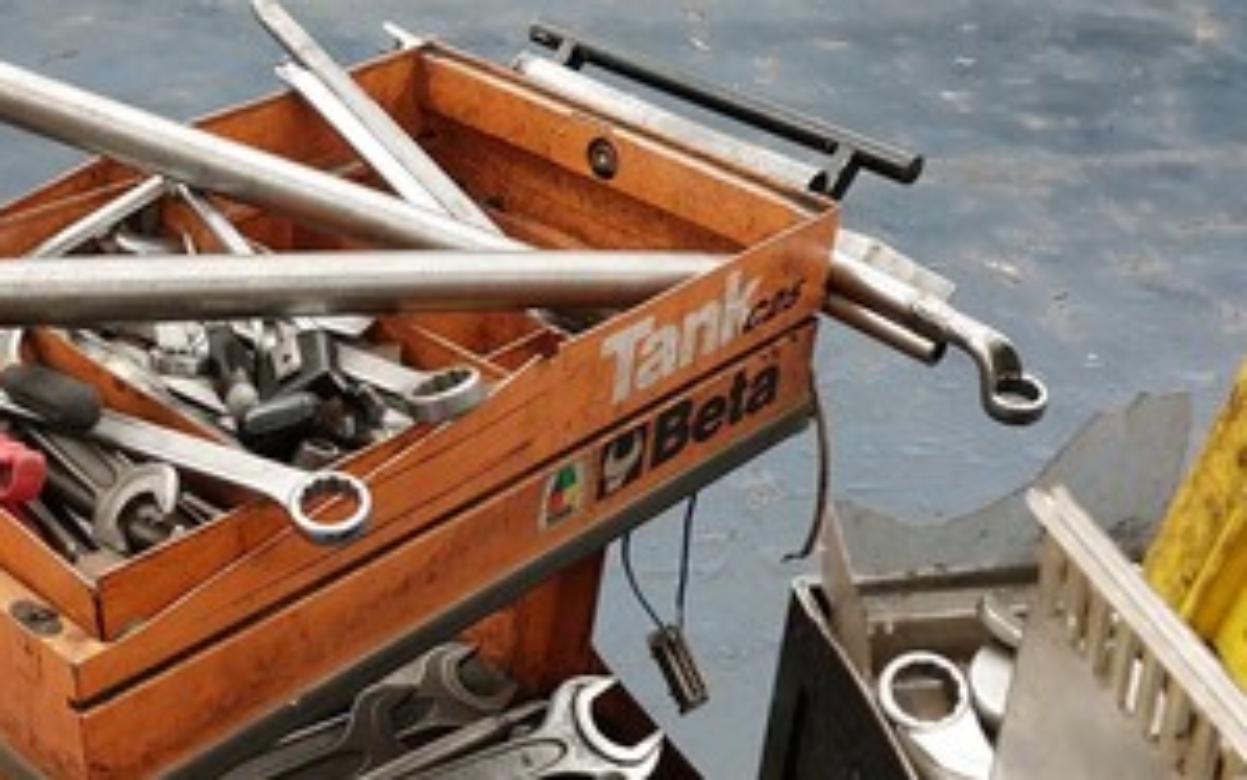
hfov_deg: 39.2
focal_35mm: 51
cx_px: 430
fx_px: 1734
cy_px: 588
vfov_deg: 25.1
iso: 640
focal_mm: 5.23
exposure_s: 1/50
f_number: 1.8
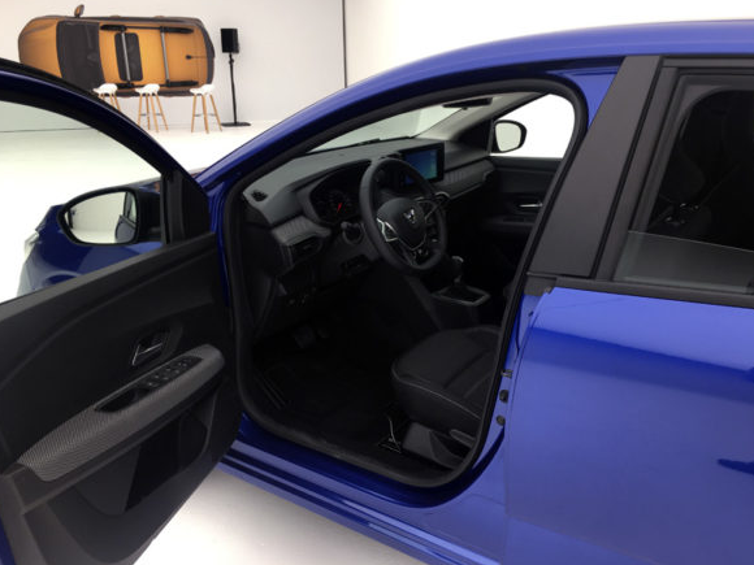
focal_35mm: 30
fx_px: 653
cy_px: 277
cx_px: 373
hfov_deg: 60.0
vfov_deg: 46.8
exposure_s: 1/50
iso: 32
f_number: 2.2
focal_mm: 4.15
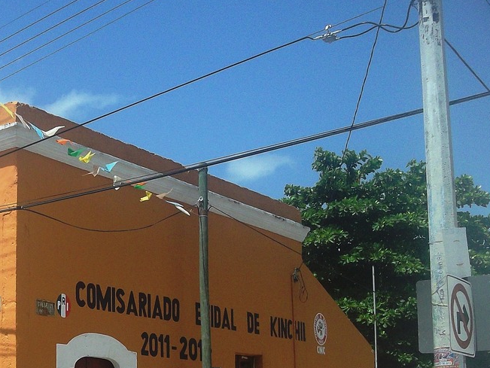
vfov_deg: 20.8
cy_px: 297
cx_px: 47
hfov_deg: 26.8
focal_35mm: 70
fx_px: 991
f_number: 4.5
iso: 80
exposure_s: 1/800
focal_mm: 6.3
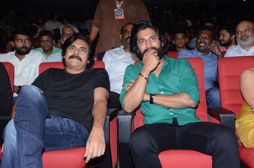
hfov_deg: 49.6
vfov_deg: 34.1
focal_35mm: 39
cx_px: 127
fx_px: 275
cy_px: 84
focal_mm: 26
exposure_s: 1/125
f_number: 13
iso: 1250
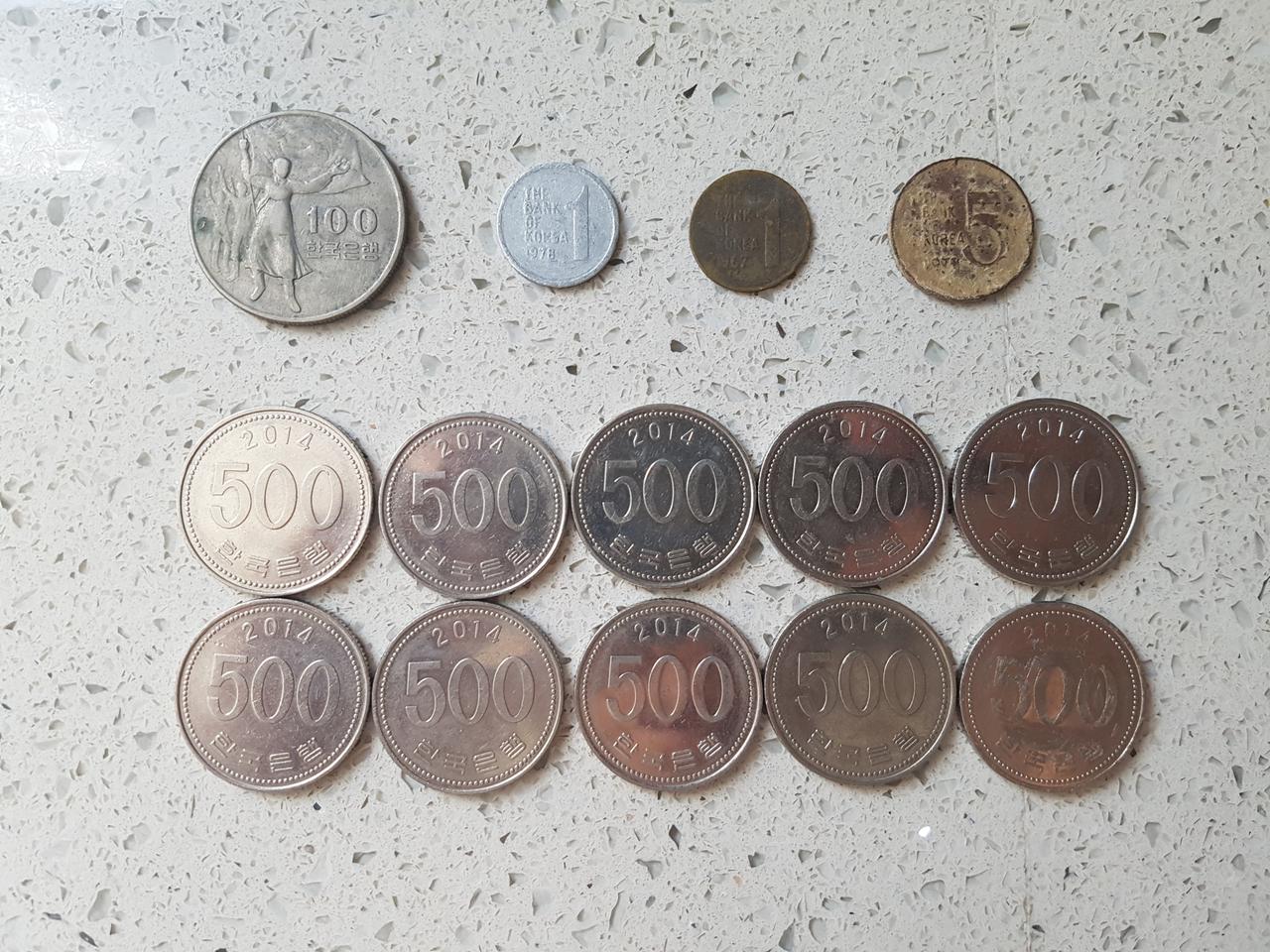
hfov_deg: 67.3
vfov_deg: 53.1
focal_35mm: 26
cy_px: 476
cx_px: 635
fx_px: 954
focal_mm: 4.2
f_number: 1.7
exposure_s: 1/60
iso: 100
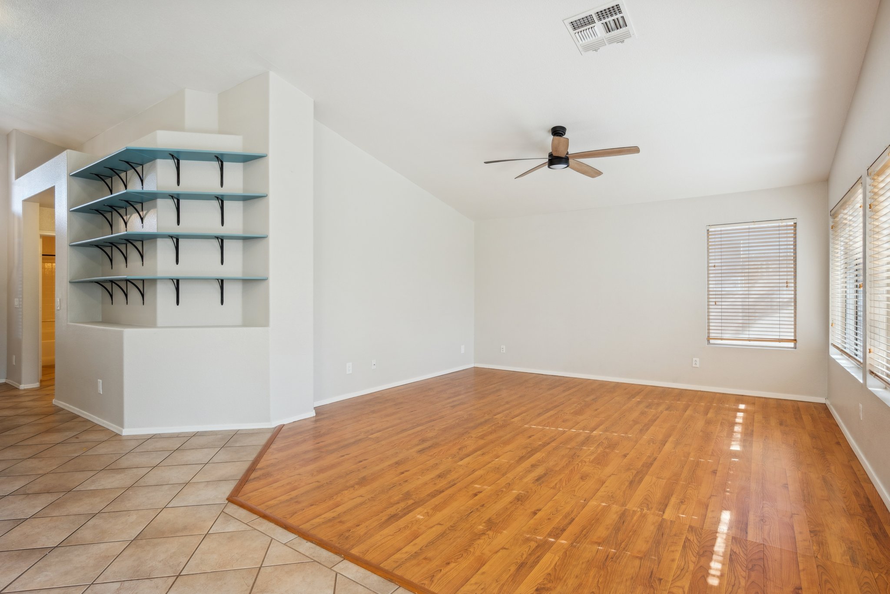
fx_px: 445
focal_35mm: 18
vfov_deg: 67.4
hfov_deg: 90.0
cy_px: 297
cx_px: 445
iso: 320
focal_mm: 18
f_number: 8
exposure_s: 1/20
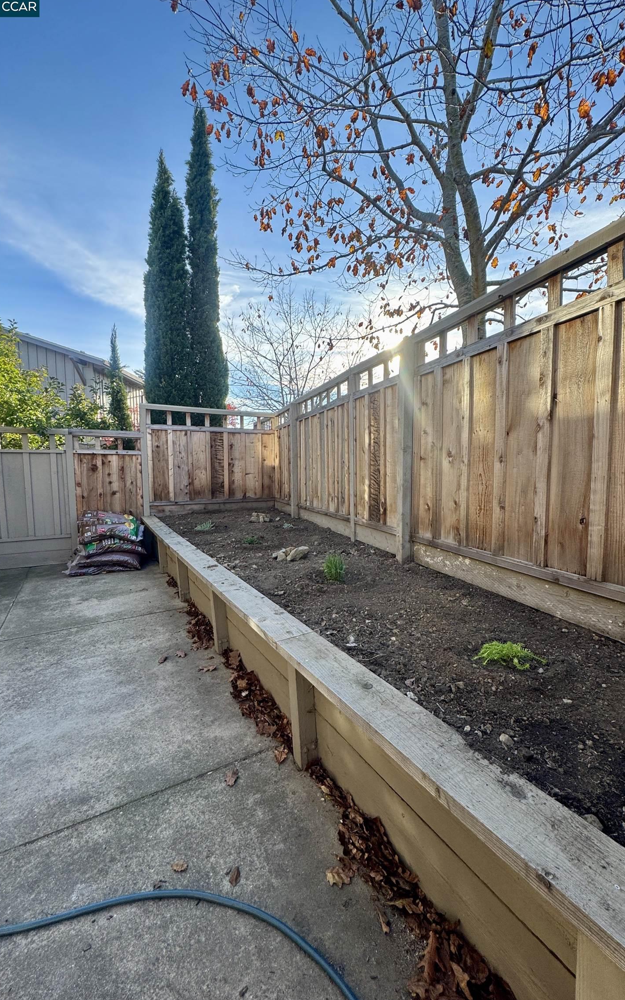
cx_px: 331
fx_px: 409
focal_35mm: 15
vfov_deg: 101.5
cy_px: 501
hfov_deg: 74.7
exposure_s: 1/308
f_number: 2.2
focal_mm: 2.22
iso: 40
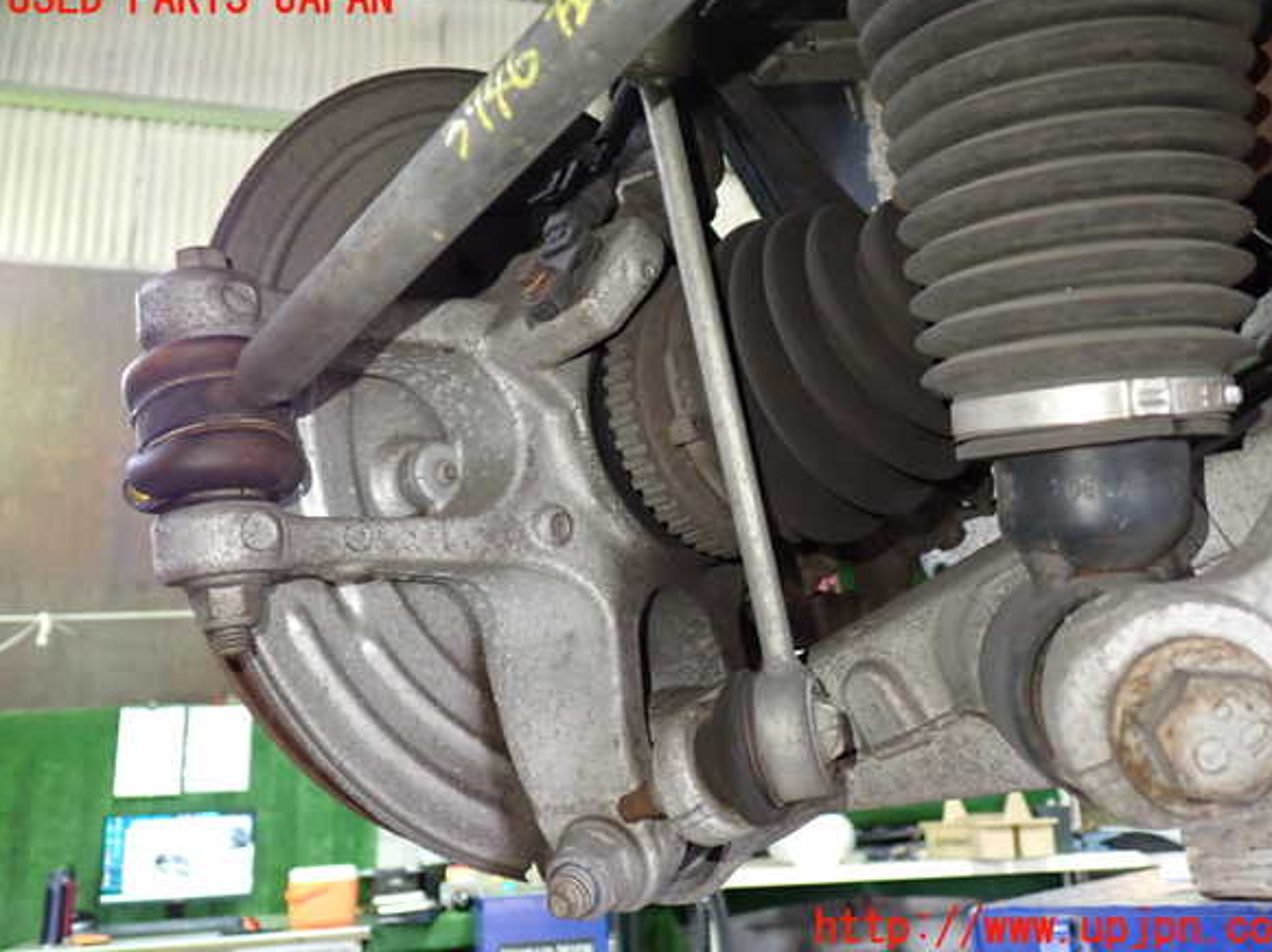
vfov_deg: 45.4
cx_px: 652
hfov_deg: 58.4
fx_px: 1138
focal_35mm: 31
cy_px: 464
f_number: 2.3
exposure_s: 1/30
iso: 800
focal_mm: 5.4
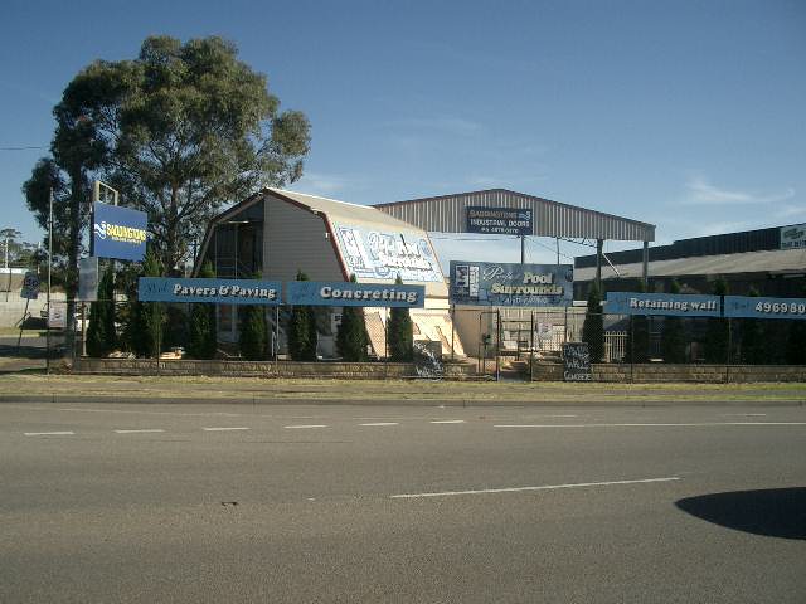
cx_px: 403
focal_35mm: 35
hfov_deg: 52.6
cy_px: 302
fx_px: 815
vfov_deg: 40.7
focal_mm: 5.8
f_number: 4.3
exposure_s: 1/500
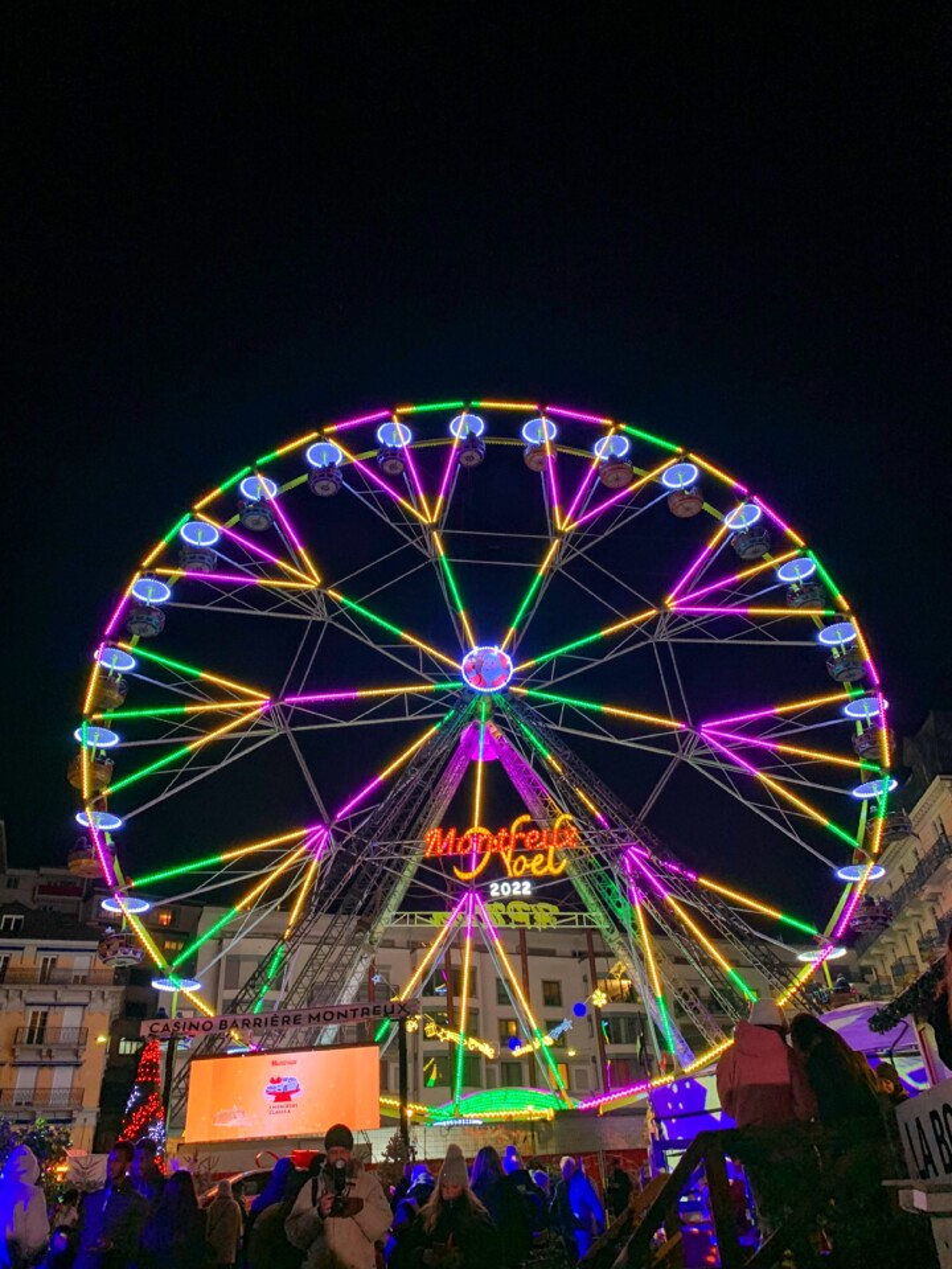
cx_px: 476
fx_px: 953
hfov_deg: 53.1
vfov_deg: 67.3
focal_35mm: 26
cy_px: 634
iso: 100
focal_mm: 4.25
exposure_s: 1/51
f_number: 1.8
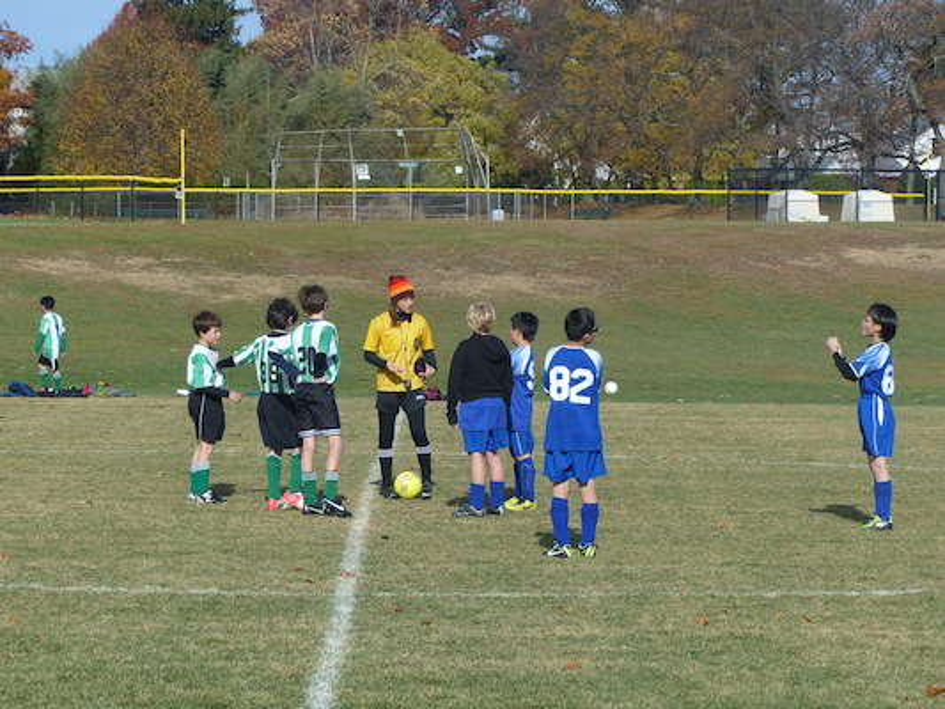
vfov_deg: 11.0
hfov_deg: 14.6
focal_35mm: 135
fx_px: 3686
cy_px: 354
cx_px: 472
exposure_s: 1/640
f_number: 3.2
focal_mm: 24.3
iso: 100
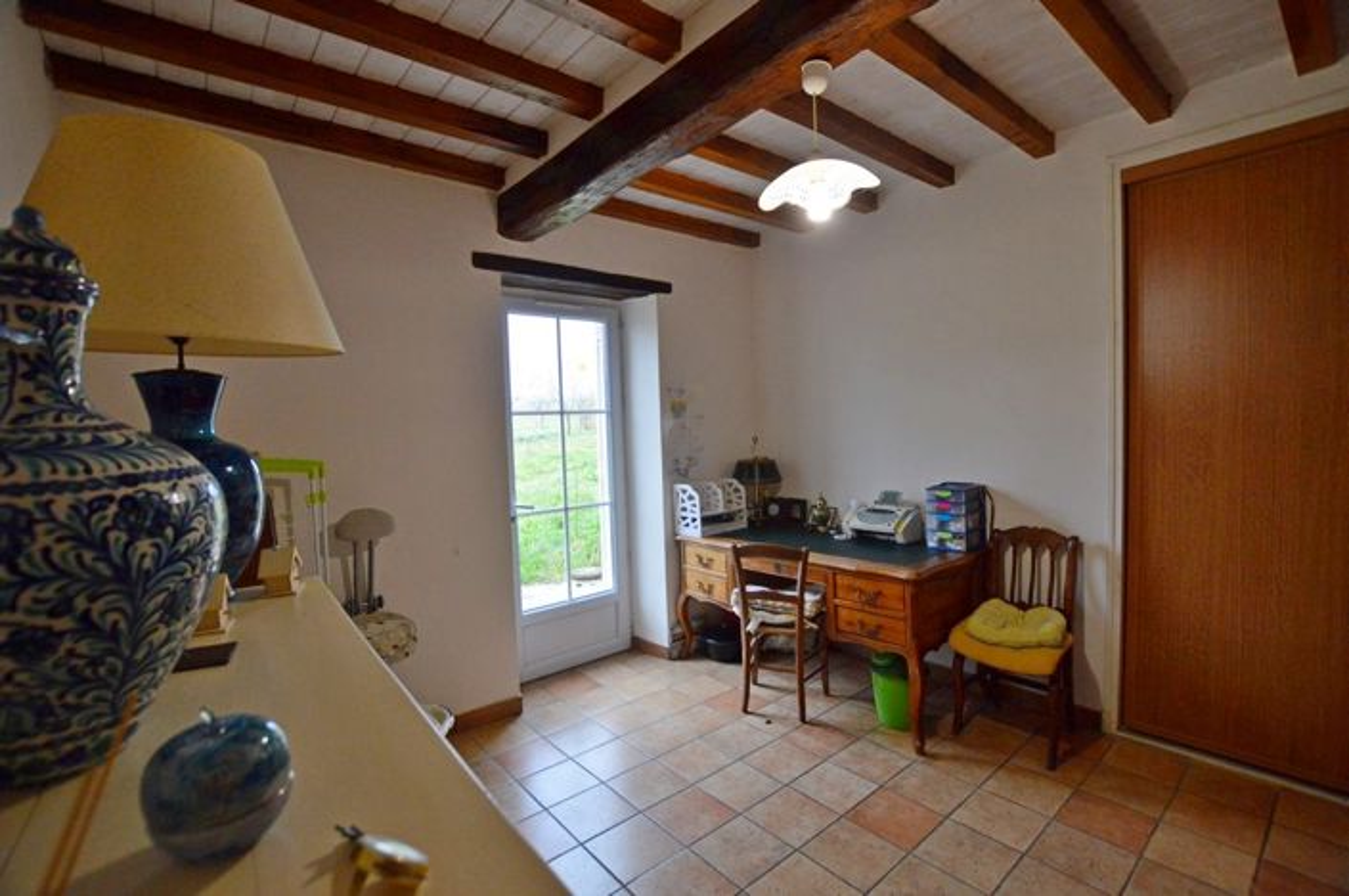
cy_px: 448
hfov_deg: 100.5
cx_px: 674
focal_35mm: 15
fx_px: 561
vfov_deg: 77.2
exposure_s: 1/60
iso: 800
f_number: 3.5
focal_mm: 10
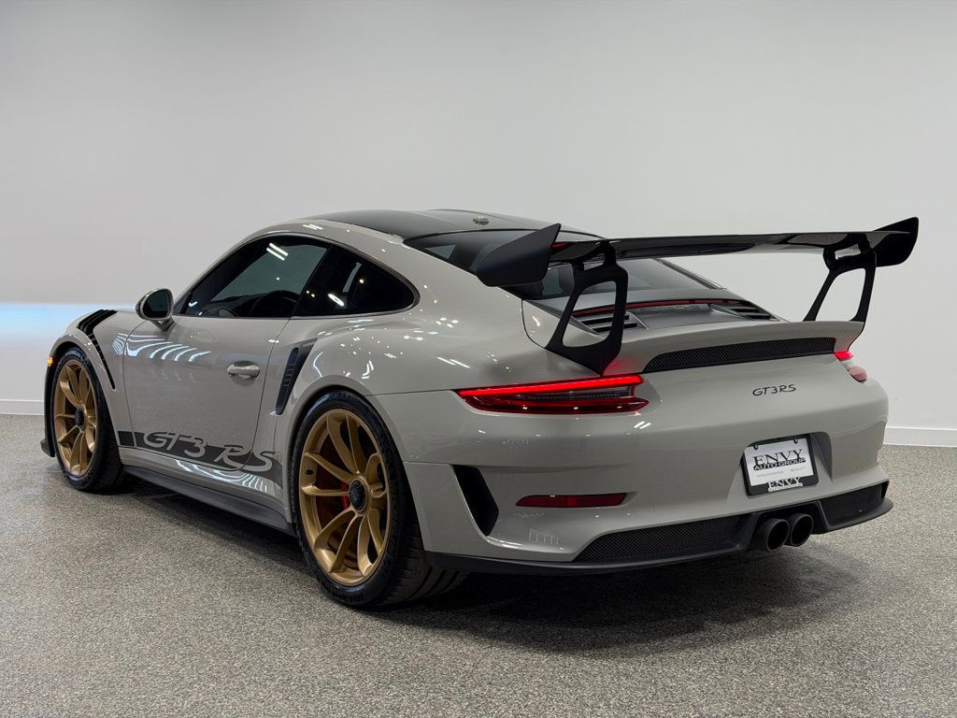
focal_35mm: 48
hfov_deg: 39.7
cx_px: 478
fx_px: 1327
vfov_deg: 30.3
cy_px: 359
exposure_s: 1/300
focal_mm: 6.76
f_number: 1.78
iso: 64
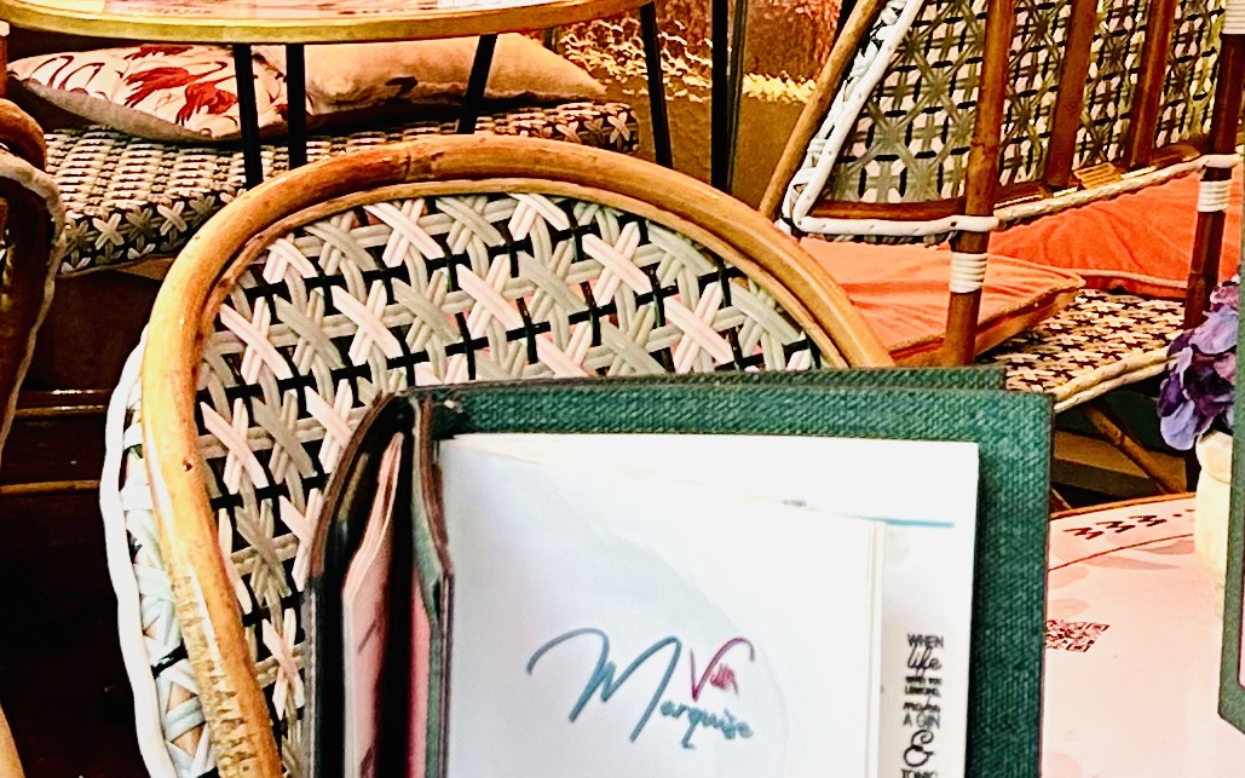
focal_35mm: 108
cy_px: -786
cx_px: 1537
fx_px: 3664
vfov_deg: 11.0
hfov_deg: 18.2
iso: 125
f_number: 1.5
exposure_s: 1/70
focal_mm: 5.7
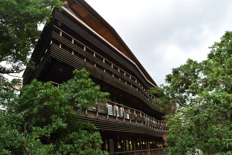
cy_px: 78
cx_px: 116
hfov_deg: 67.4
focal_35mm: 27
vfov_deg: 47.9
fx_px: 174
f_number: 11
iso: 1000
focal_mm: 18
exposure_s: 1/80
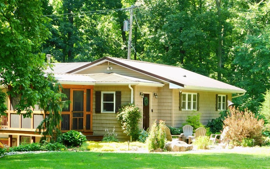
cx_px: 105
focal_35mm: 93
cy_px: 108
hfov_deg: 22.3
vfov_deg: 14.0
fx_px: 684
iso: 125
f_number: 4.2
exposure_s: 1/60
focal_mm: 11.7
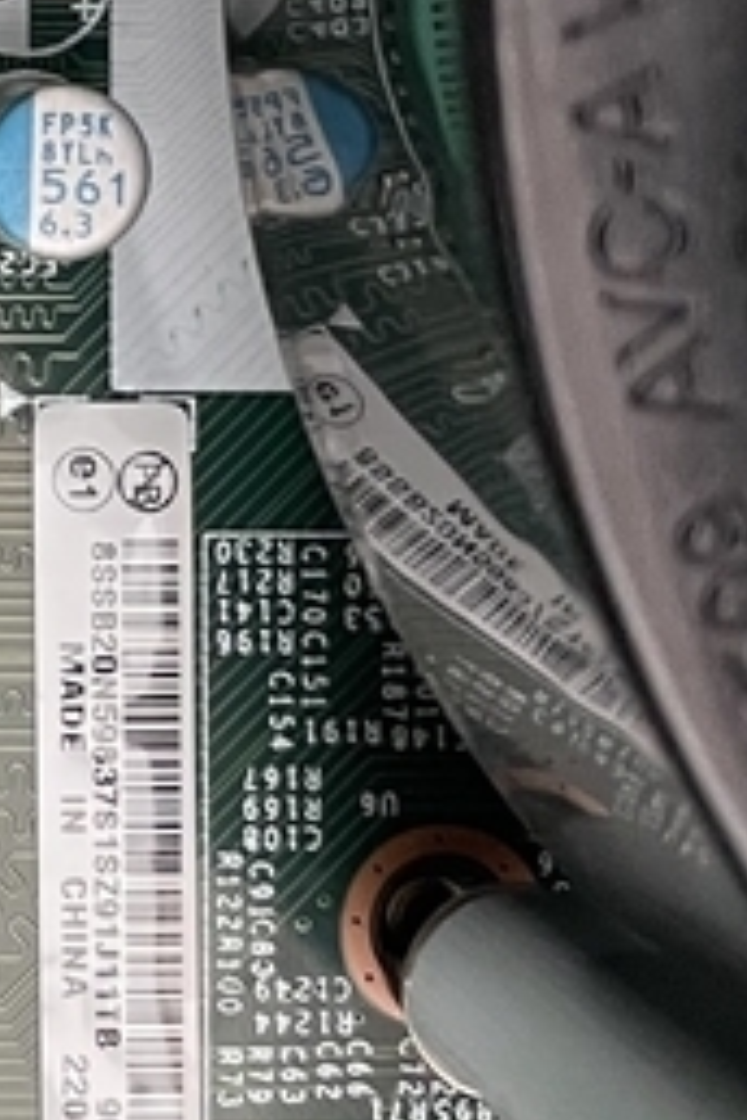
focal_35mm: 126
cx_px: -651
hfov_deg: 10.2
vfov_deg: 16.0
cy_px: 4
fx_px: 3921
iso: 200
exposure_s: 1/60
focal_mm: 4.2
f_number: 1.6
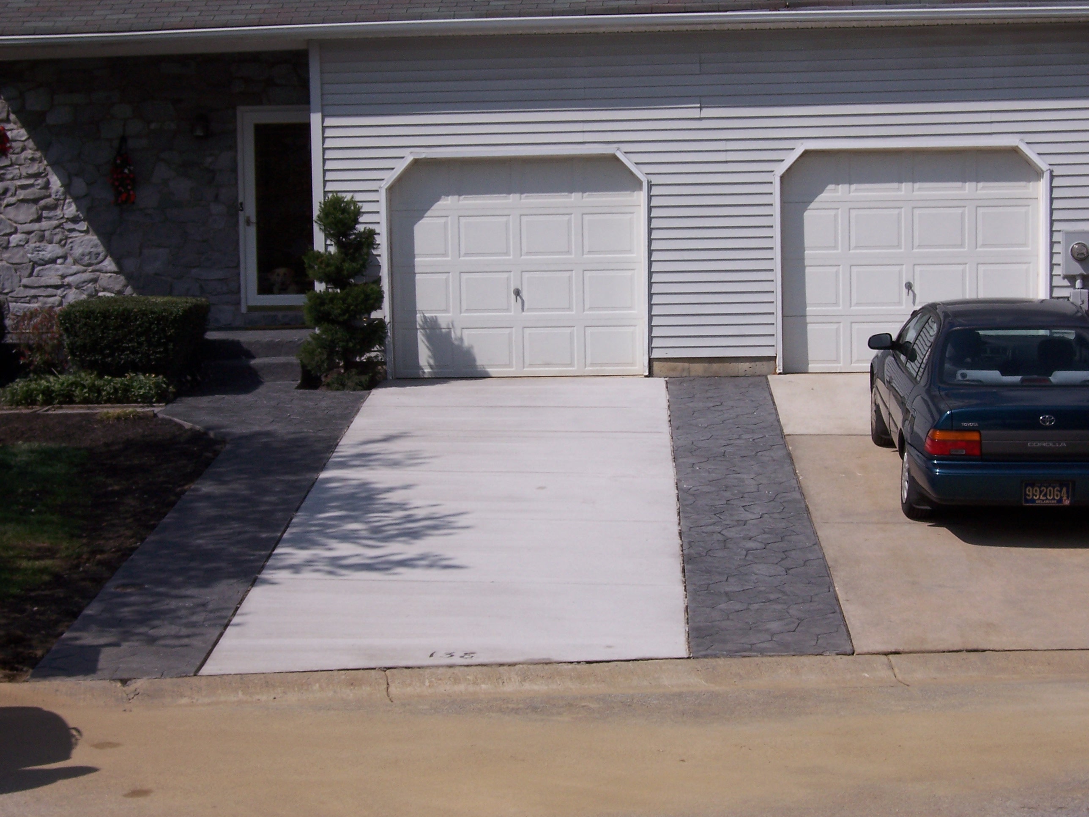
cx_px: 544
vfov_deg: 20.2
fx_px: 2297
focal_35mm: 73
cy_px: 408
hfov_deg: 26.7
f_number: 5.6
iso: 80
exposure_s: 1/750
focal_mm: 12.1
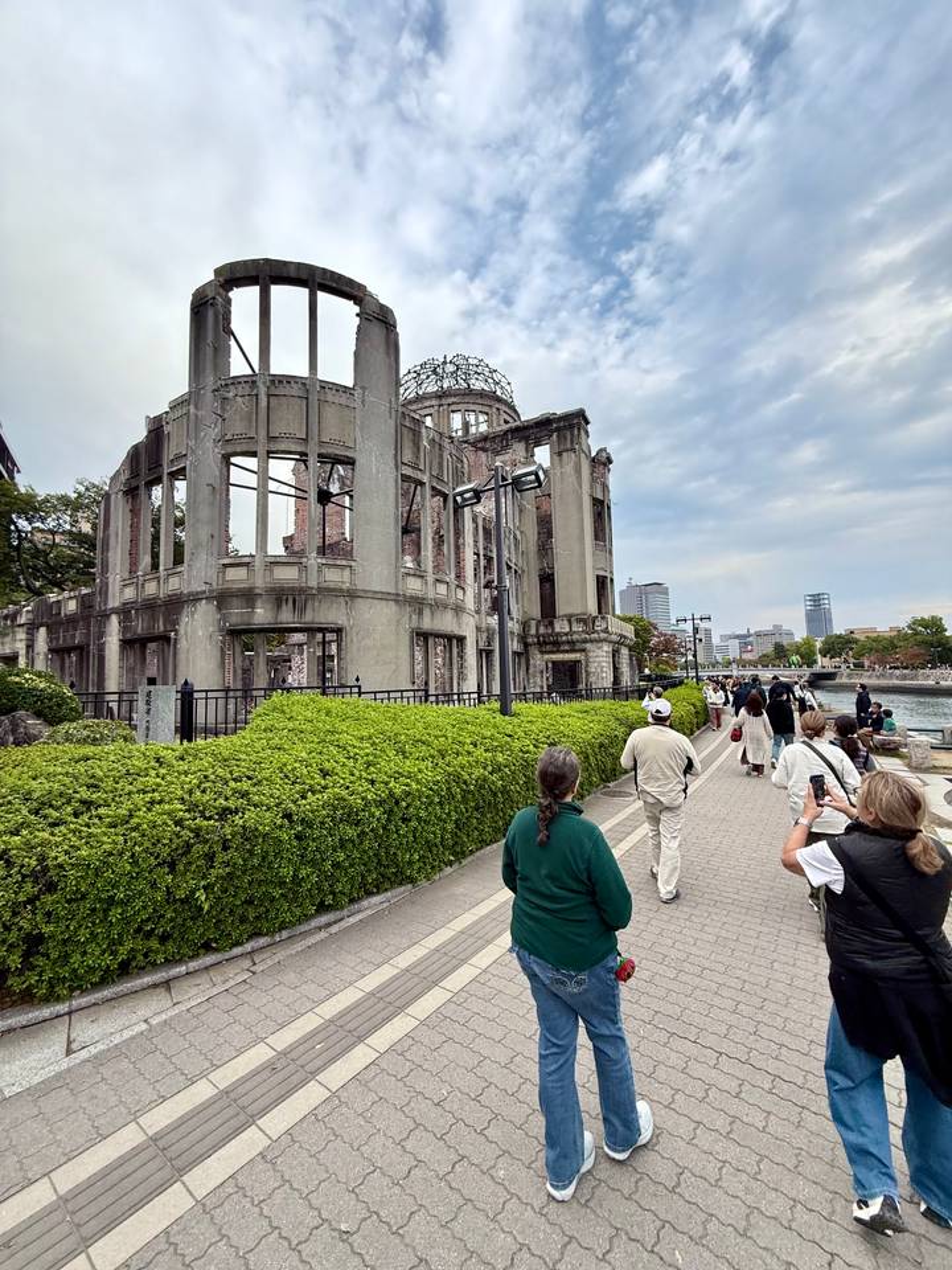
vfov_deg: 102.1
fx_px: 513
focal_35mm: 14
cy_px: 635
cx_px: 476
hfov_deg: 85.7
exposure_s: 1/347
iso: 64
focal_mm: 2.22
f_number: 2.2
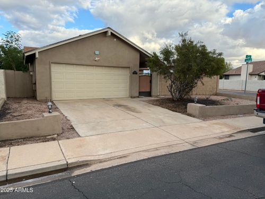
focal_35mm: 24
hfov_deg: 71.6
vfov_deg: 56.8
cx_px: 132
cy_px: 100
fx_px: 184
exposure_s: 1/1122
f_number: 1.78
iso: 100
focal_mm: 6.76
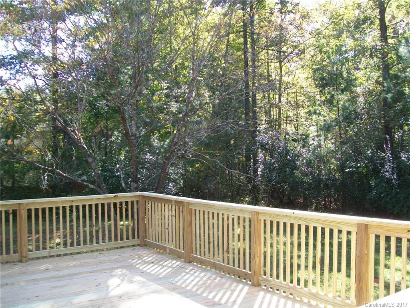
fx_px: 426
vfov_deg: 39.7
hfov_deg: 51.4
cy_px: 154
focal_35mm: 36
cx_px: 205
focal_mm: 6
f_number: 2.7
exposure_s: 1/100
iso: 64
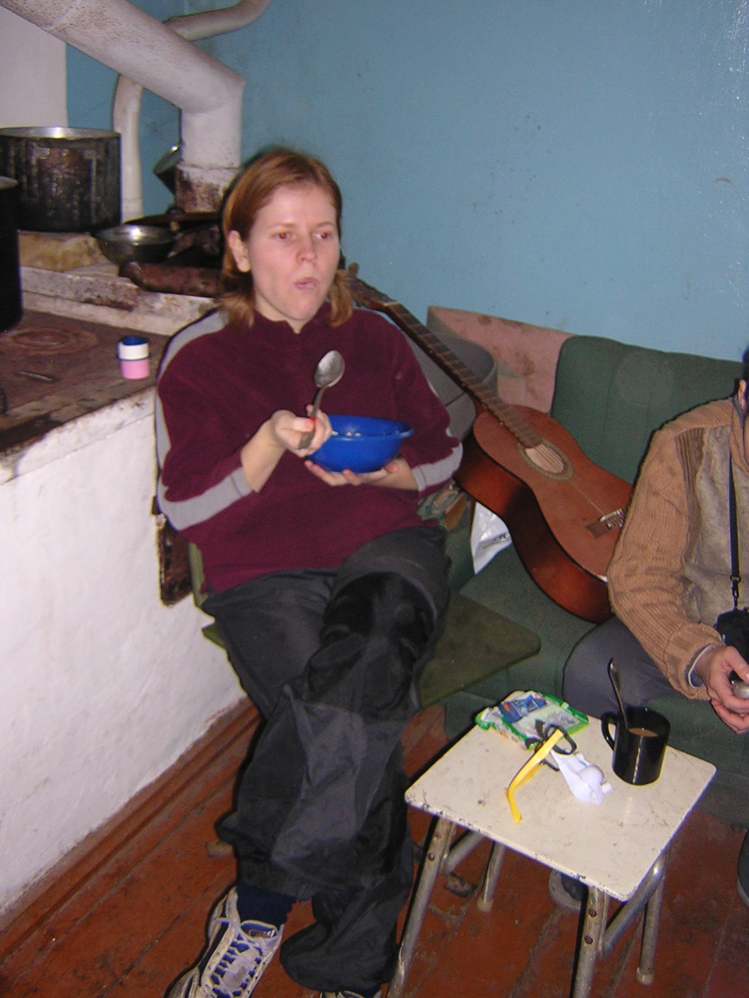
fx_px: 1039
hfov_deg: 39.7
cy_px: 499
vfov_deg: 51.4
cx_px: 374
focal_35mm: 36
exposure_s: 1/60.1
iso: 185
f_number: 2.6
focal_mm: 4.7
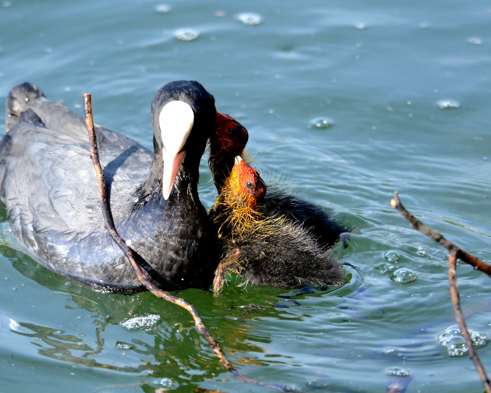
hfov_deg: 3.1
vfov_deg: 2.5
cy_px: 196
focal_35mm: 626
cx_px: 221
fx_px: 9098
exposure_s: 1/640
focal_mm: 370
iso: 800
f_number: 5.6
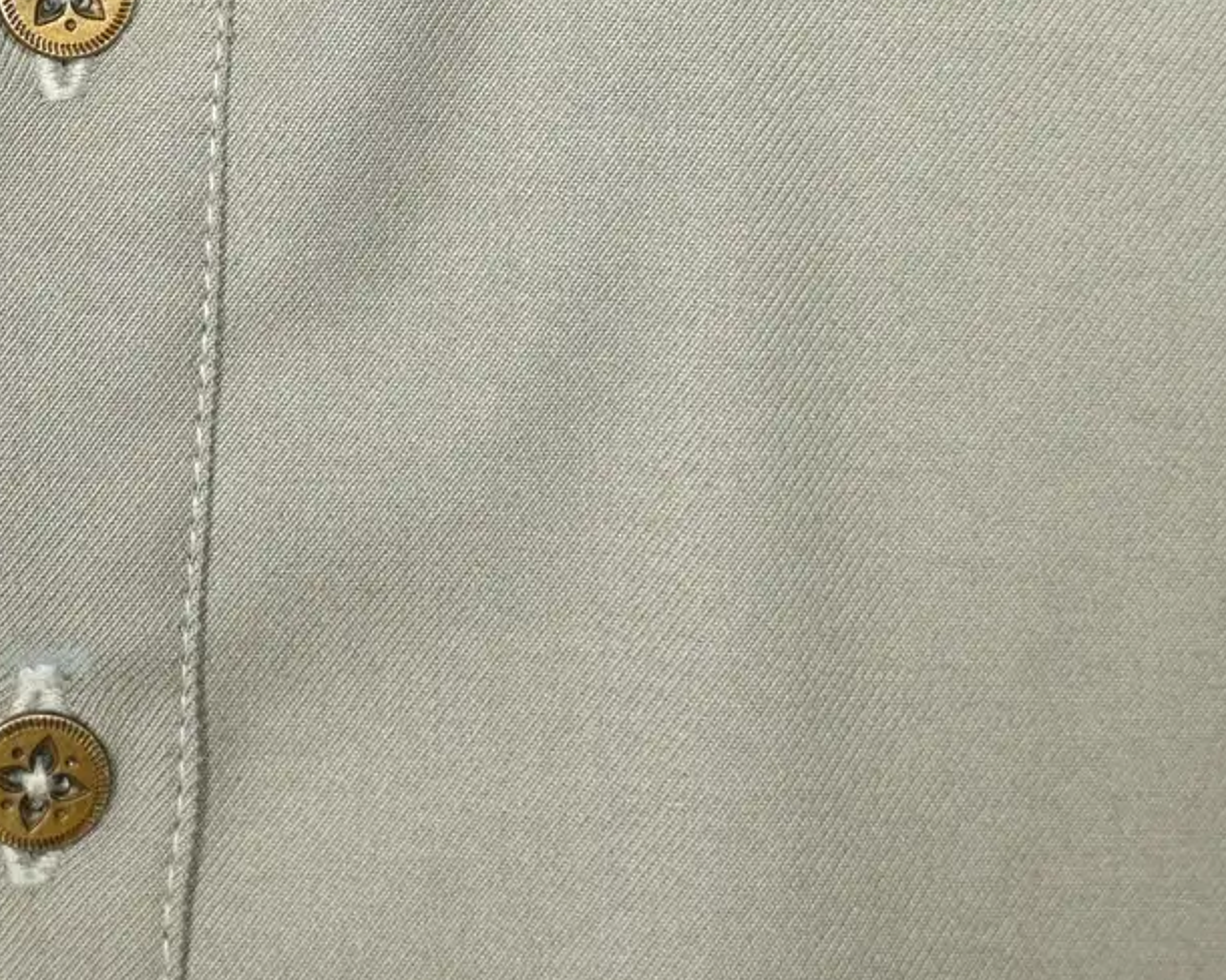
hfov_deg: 12.8
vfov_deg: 10.2
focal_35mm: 149
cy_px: -125
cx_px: 56
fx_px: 5406
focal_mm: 38
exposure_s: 1/200
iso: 100
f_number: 2.8
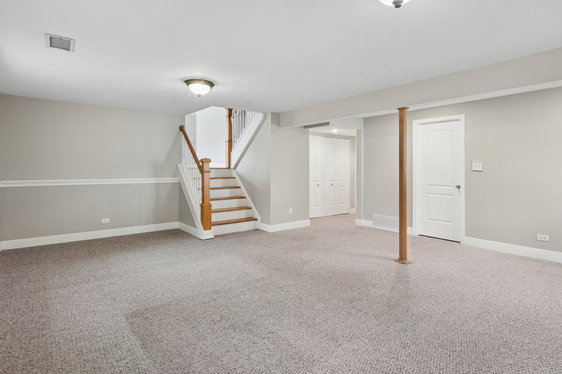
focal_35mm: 18
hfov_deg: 90.0
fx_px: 281
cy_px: 187
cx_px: 281
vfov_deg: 67.4
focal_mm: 12
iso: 250
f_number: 8
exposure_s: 1/6
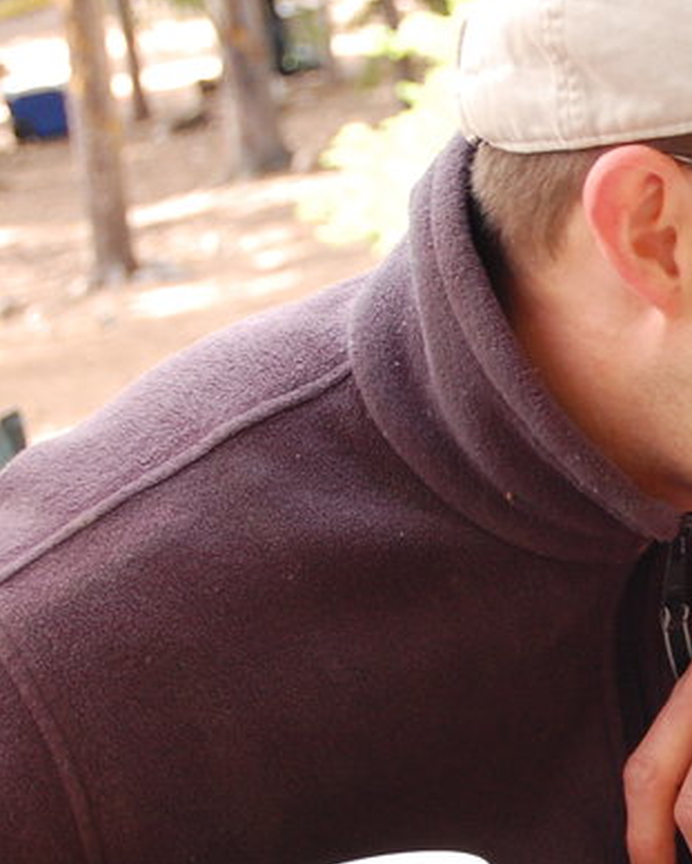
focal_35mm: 178
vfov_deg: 10.8
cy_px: 556
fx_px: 4552
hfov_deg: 8.6
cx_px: 923
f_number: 5.6
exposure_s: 1/40
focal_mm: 48
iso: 400
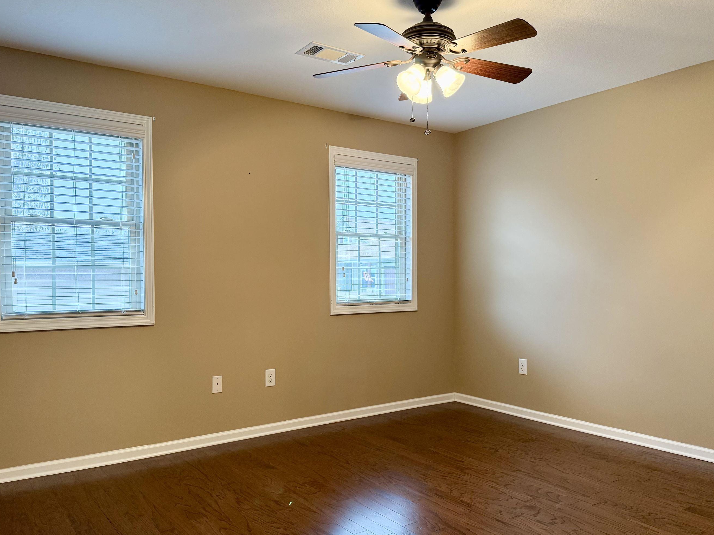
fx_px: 578
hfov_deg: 63.4
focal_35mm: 28
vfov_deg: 49.7
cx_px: 353
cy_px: 288
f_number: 1.78
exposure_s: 1/60
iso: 200
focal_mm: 6.76
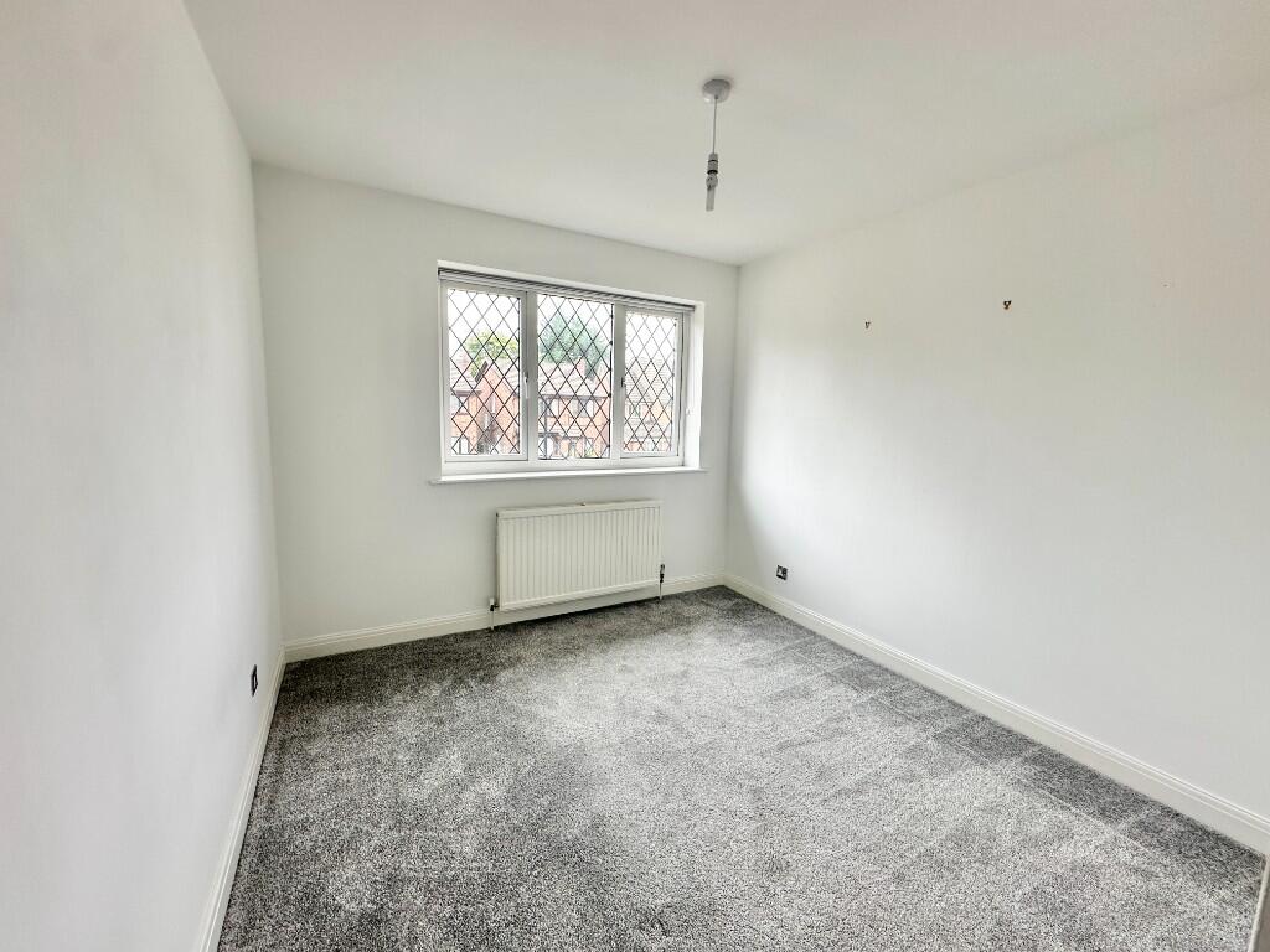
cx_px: 635
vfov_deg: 85.7
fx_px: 514
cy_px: 476
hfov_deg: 102.1
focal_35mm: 14
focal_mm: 2.22
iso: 40
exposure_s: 1/106
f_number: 2.2
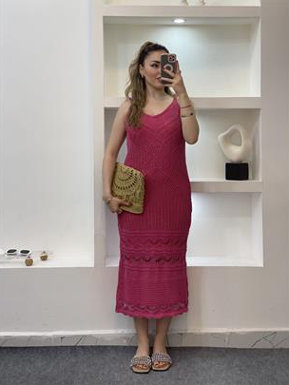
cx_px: 144
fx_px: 590
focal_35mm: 53
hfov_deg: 27.5
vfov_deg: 36.2
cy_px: 190
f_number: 2
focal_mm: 6
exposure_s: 1/100
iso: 80
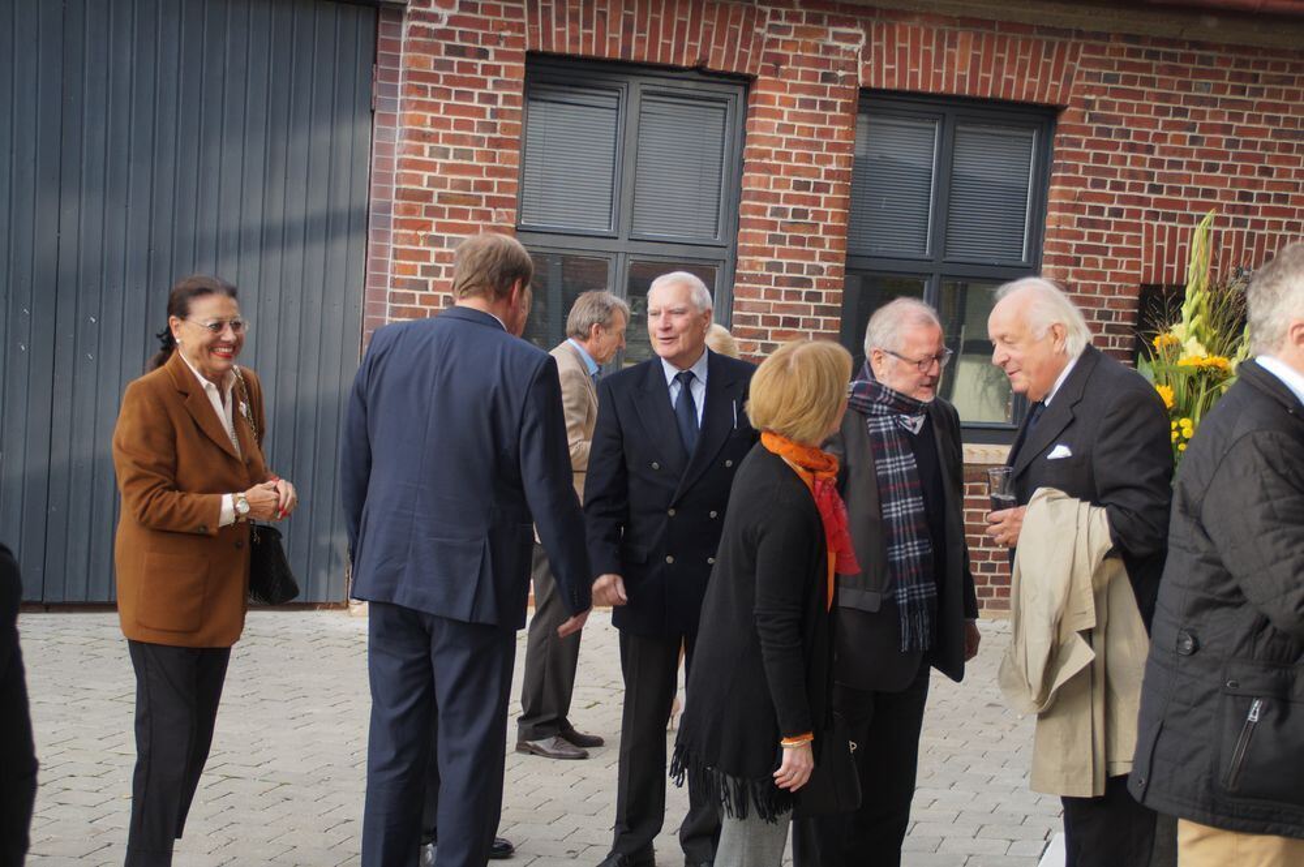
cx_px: 652
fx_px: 1900
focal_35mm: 52
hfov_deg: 37.9
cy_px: 434
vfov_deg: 25.7
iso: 200
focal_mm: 35
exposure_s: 1/160
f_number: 4
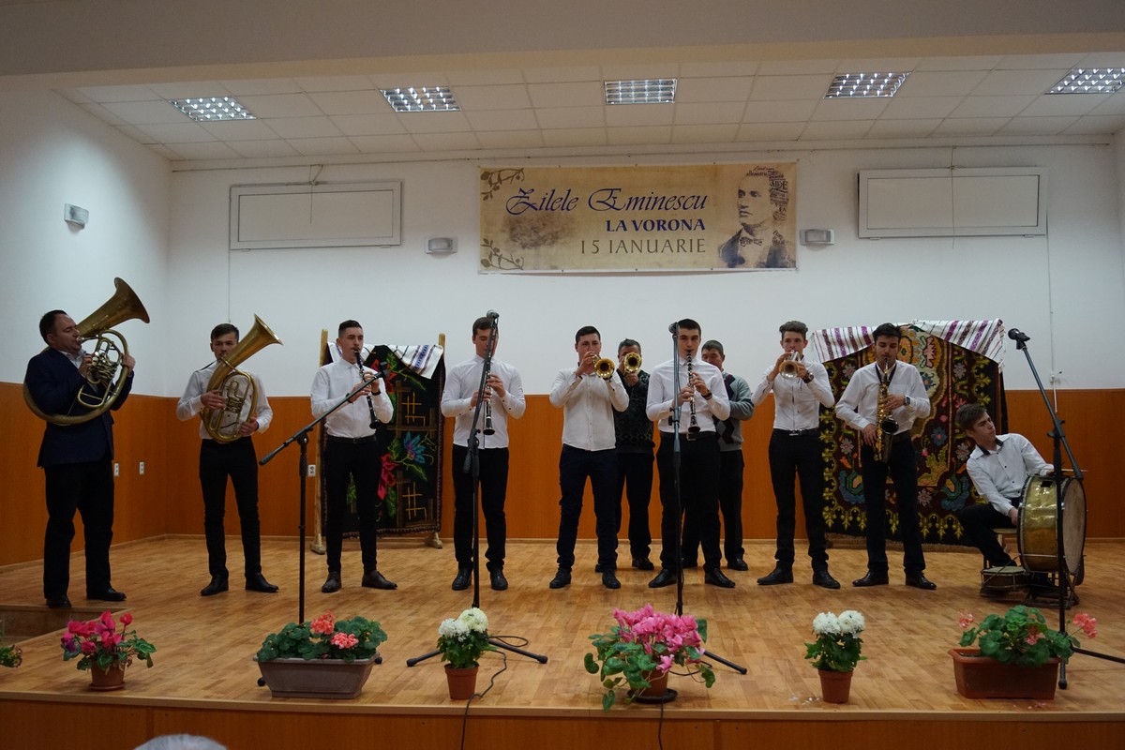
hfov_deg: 57.2
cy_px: 375
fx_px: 1031
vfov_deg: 40.0
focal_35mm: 33
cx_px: 562
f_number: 4
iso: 2000
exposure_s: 1/160
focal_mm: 22
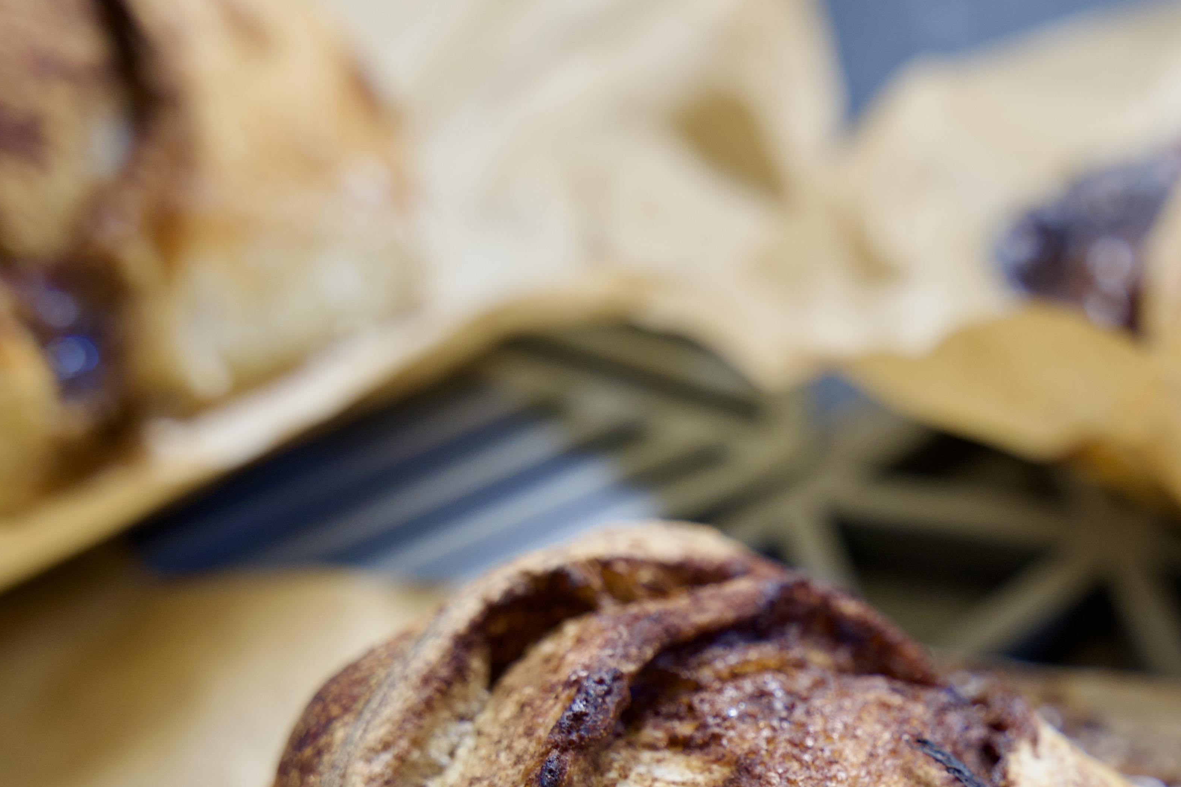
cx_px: 903
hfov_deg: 19.1
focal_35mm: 106
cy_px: 820
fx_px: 3477
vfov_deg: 12.7
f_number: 4
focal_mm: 48
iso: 500
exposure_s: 1/60
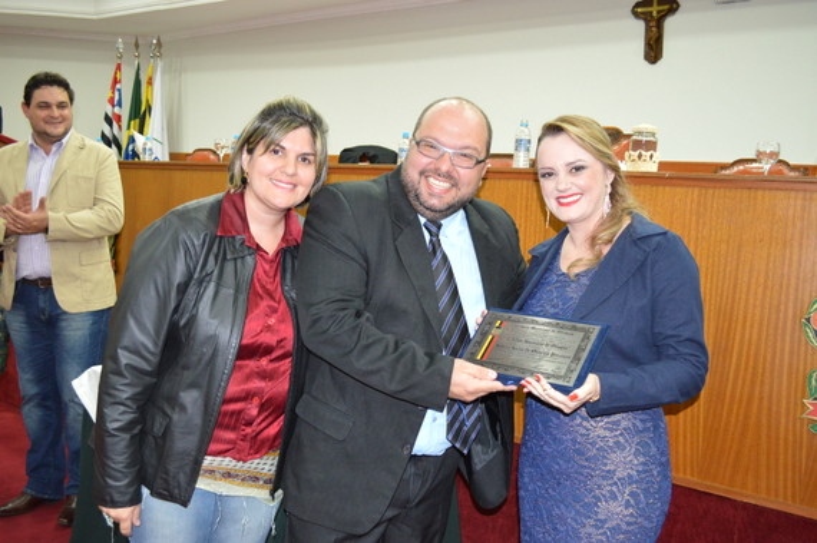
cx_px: 408
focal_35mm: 33
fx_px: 748
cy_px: 272
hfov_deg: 57.3
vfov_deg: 39.9
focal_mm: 22
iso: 1400
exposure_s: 1/60
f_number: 3.8
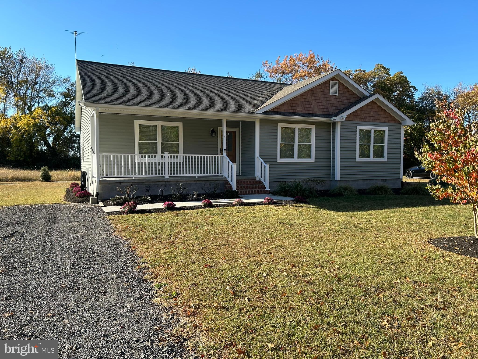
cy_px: 180
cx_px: 239
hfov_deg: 67.3
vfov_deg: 53.1
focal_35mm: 26
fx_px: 359
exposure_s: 1/1488
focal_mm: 5.7
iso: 50
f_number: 1.5
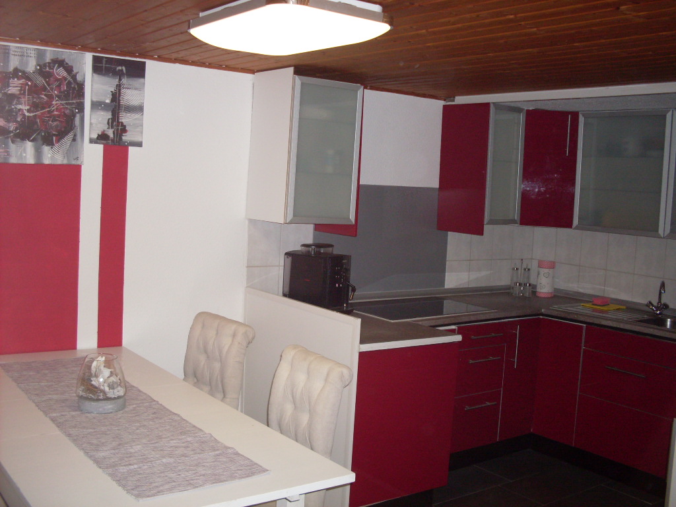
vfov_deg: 37.7
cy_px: 254
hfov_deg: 49.0
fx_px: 742
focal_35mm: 38
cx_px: 338
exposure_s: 1/45
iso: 120
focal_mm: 6.3
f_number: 2.8
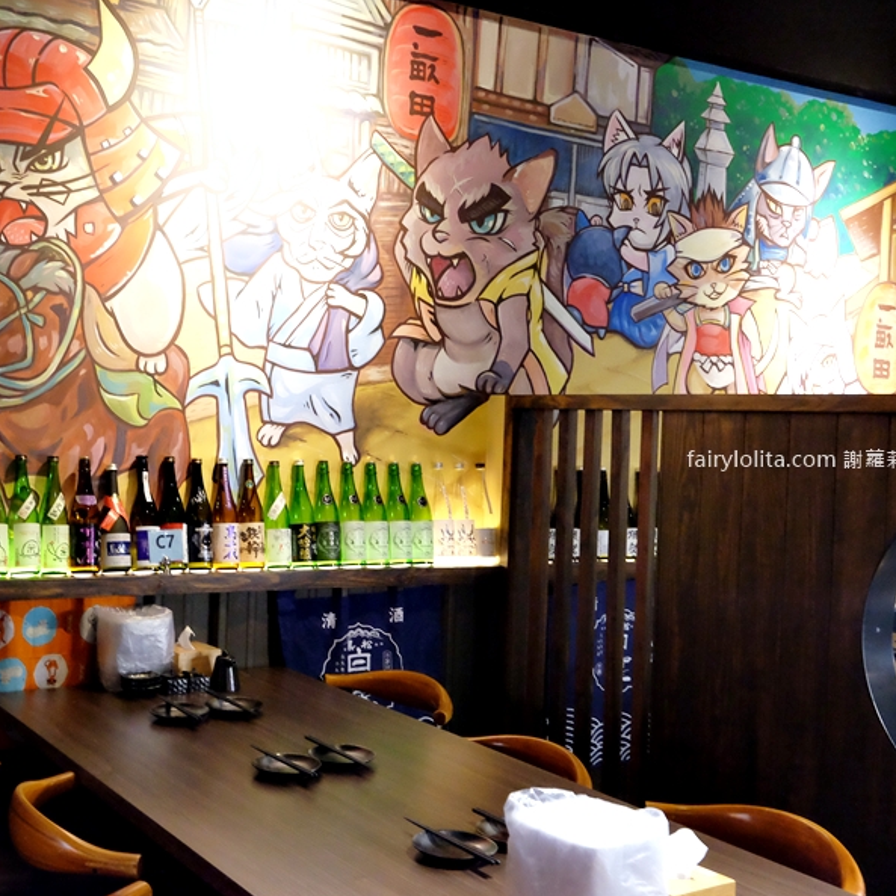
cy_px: 447
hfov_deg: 41.2
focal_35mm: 40
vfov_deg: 41.9
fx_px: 1171
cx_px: 289
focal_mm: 20.8
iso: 5000
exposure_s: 1/30
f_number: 4.5
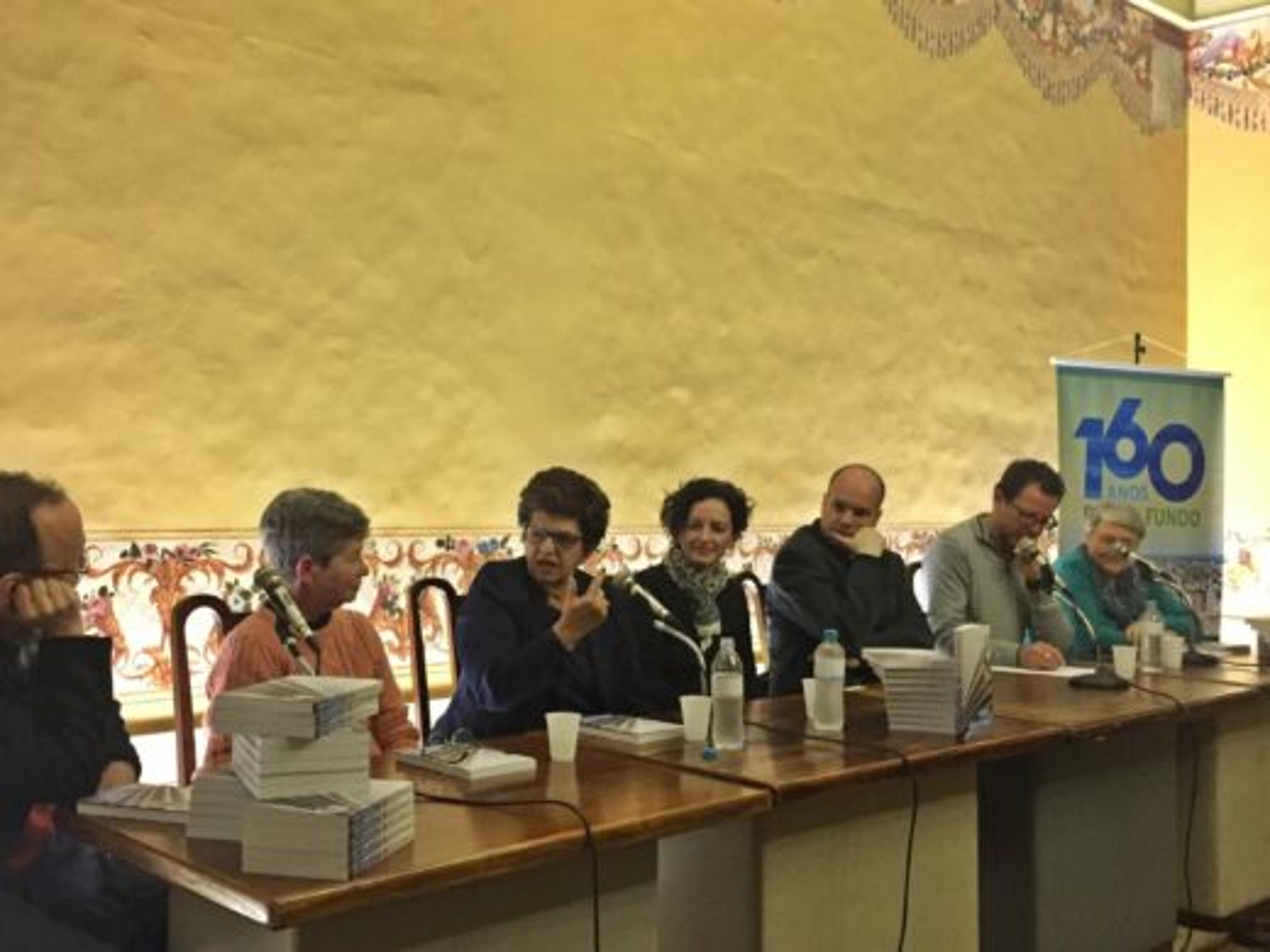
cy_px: 476
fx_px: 1064
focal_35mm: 29
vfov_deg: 48.2
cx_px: 635
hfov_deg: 61.7
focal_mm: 4.15
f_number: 2.2
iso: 320
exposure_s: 1/15
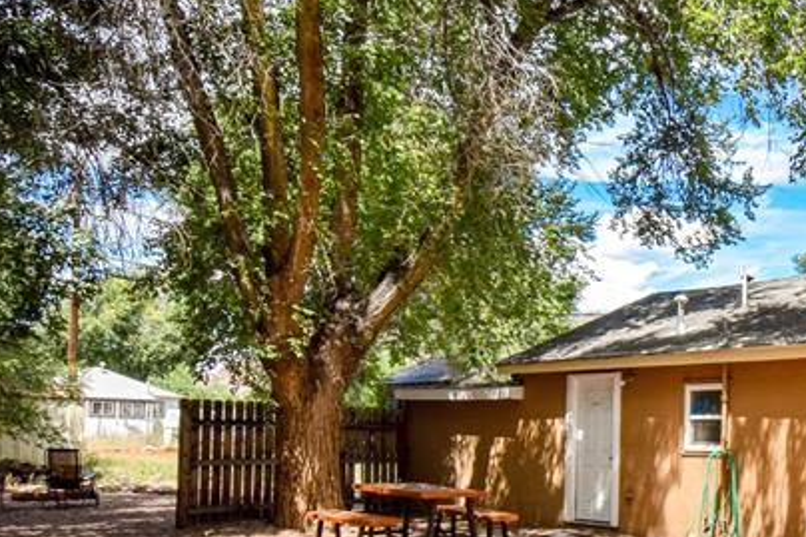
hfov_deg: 44.7
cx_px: 766
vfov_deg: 34.1
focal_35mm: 38
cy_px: 419
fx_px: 850
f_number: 13
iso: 320
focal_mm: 10
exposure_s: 1/160
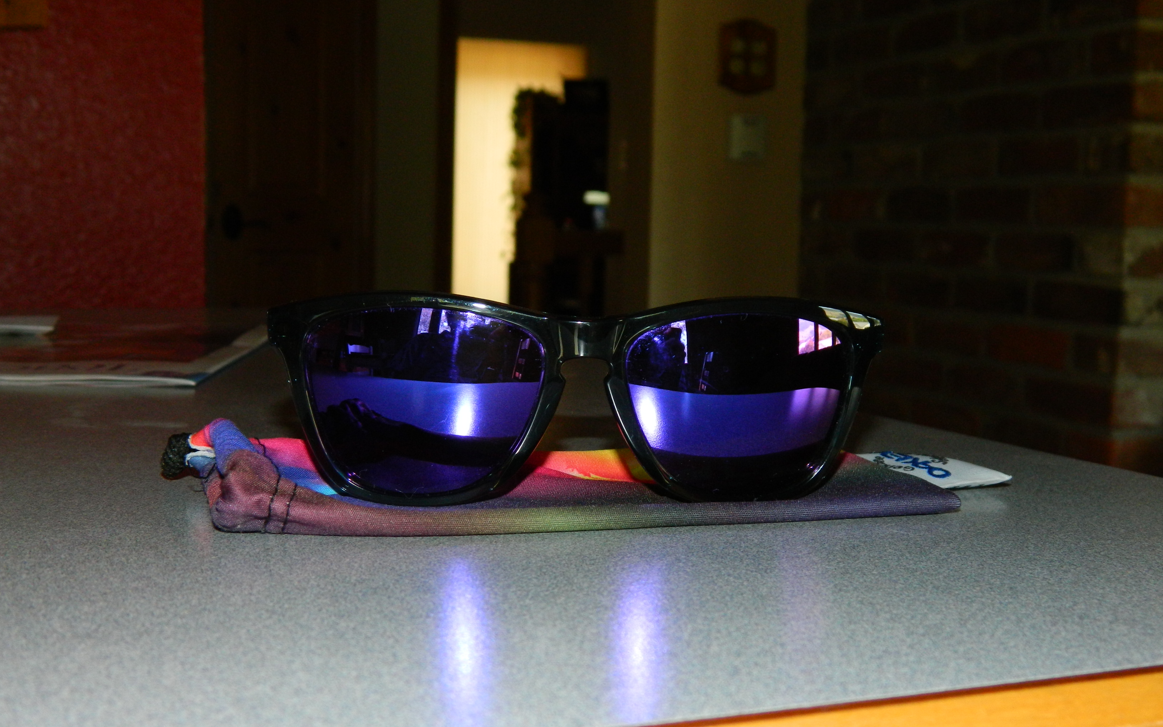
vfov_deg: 25.8
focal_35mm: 50
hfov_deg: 40.3
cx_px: 583
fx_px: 1585
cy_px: 416
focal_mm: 8.4
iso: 200
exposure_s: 1/50
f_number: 3.6
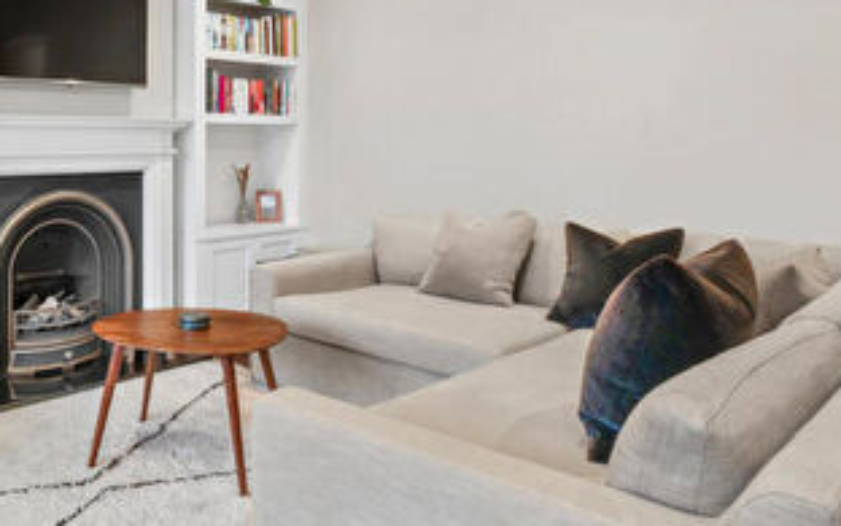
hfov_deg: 56.6
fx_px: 733
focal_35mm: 32
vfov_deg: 38.3
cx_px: 208
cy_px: 121
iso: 200
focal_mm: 14
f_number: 16
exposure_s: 2
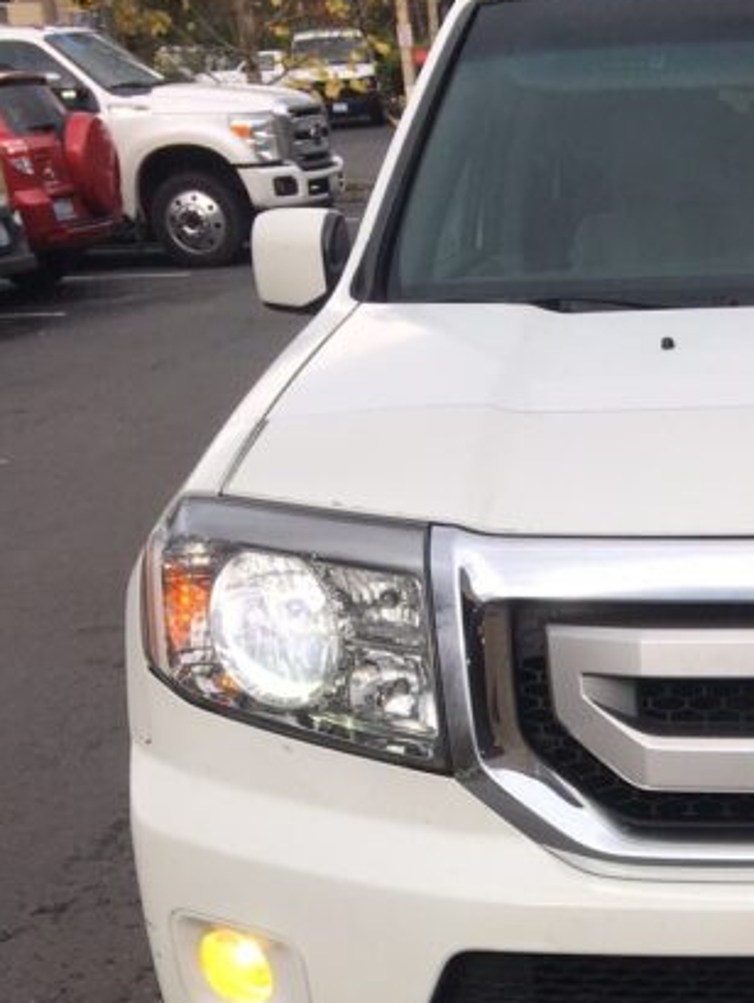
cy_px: 1026
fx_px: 1915
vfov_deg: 27.5
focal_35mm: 66
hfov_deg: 21.1
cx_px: 852
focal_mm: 4.15
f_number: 2.2
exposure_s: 1/549
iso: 25
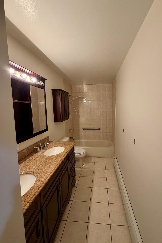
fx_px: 101
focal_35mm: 15
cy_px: 120
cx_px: 93
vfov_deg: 100.4
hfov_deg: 76.8
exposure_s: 1/60
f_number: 2.2
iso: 200
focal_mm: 2.22
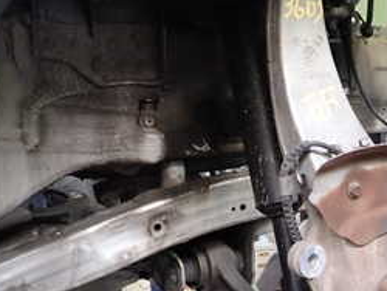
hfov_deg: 29.8
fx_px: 671
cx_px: 393
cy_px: 234
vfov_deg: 24.1
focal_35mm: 60
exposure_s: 1/40
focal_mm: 4.5
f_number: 2
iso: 200
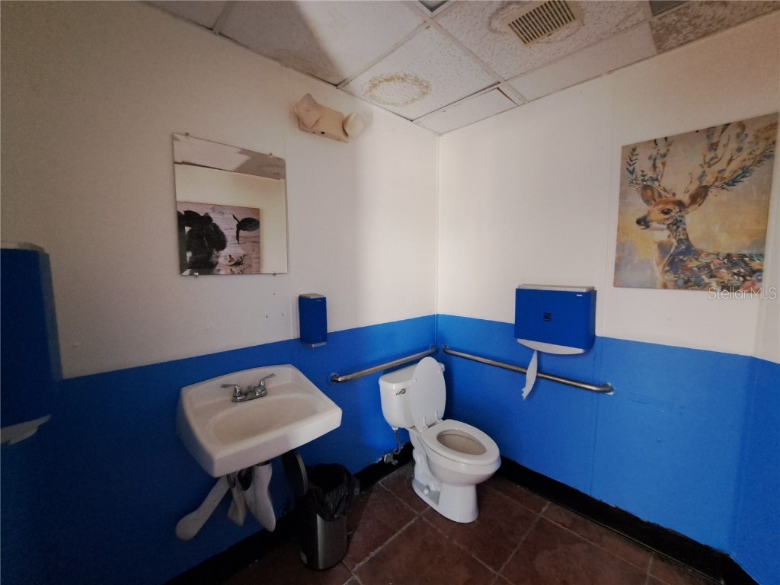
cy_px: 292
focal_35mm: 13
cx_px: 390
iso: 800
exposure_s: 1/20
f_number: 2.2
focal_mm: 1.74
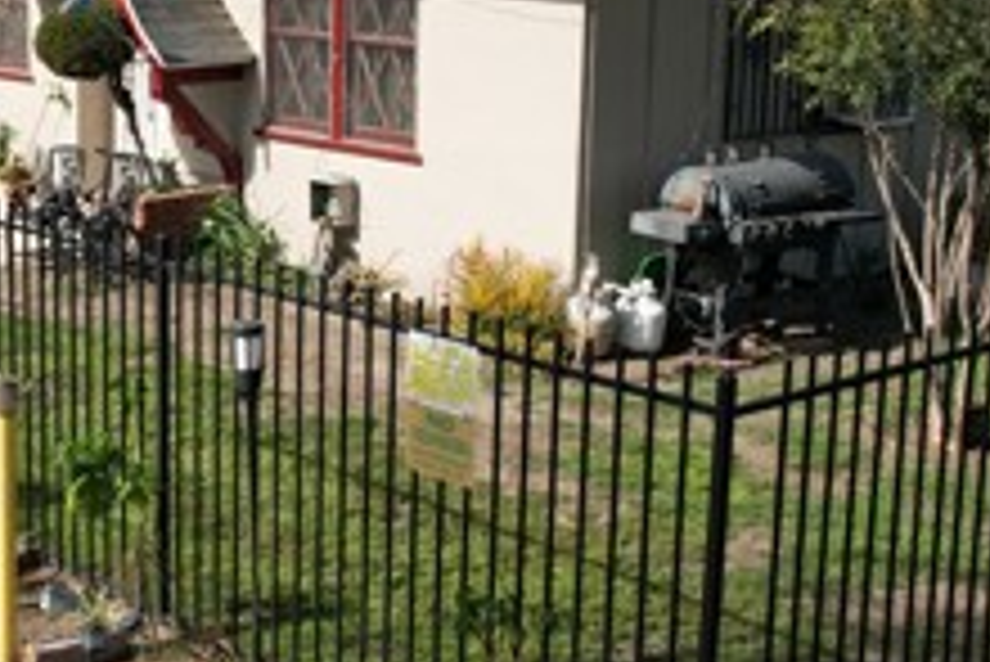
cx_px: 135
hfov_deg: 30.3
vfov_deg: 21.2
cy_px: 236
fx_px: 1761
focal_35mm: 64
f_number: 2.8
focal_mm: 8.38
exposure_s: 1/2500
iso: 120
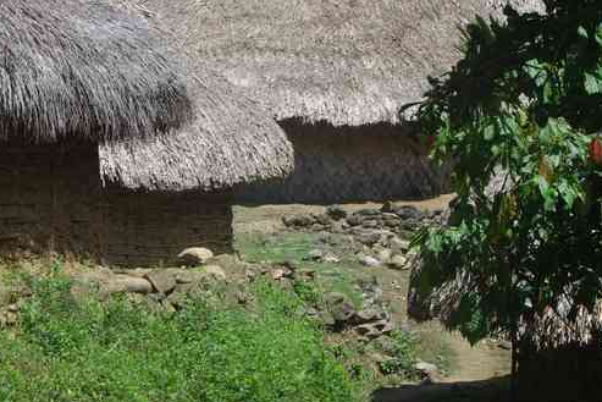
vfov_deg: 9.0
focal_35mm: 152
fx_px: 2542
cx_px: 211
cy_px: 73
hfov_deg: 13.5
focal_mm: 50
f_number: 11
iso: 200
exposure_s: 1/100
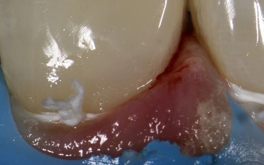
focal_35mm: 309
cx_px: 181
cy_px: 13
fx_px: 2222
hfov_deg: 6.8
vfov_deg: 4.2
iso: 200
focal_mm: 105
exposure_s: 1/160
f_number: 32
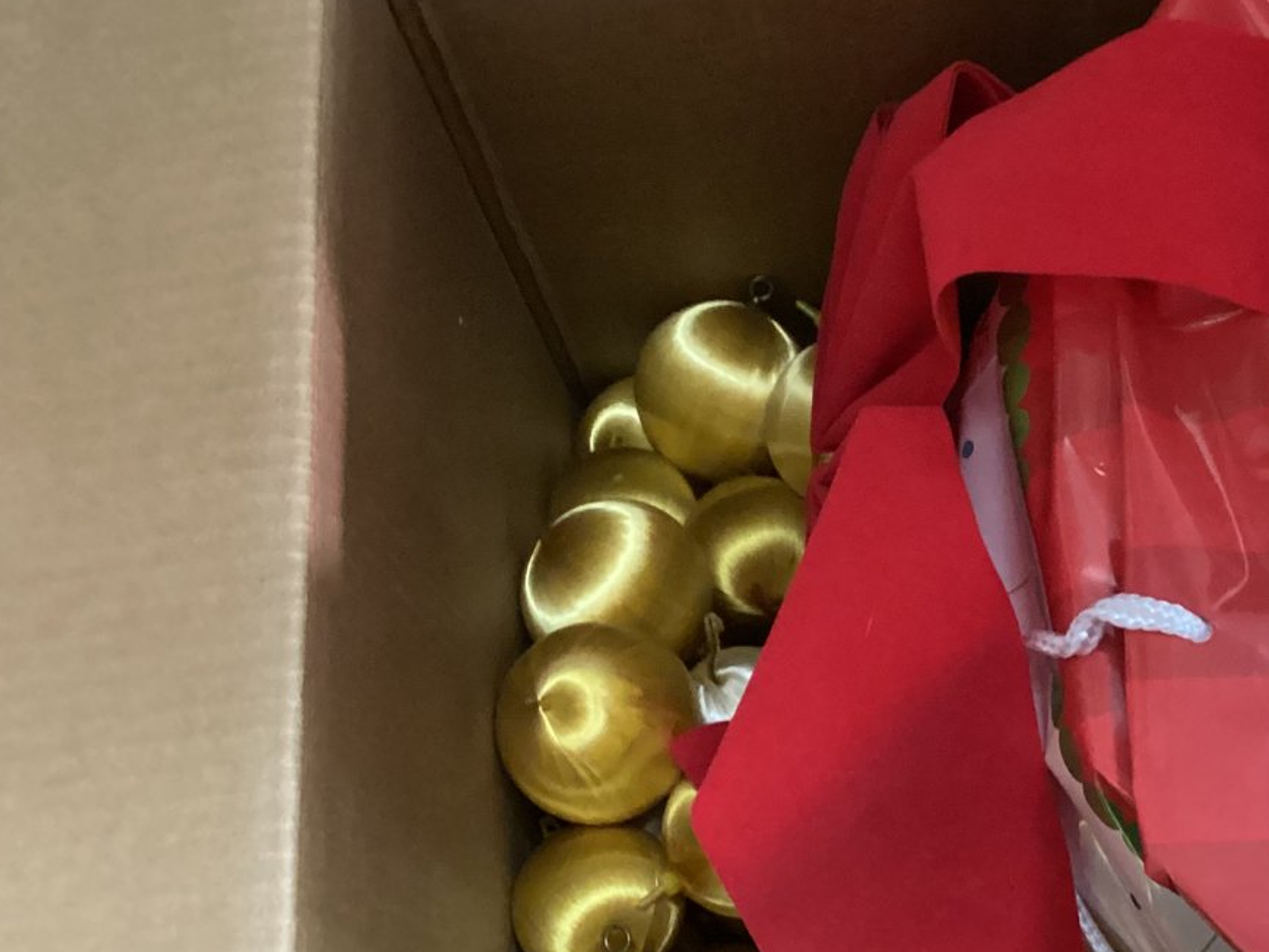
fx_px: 1980
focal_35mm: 54
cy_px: 605
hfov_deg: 34.6
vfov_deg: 26.9
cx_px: 989
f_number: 2.4
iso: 800
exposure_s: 1/17
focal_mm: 3.3
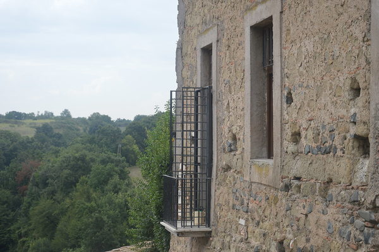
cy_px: 126
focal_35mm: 68
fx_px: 709
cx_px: 190
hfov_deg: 29.9
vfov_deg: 20.1
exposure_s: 1/160
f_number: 6.3
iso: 100
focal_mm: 45
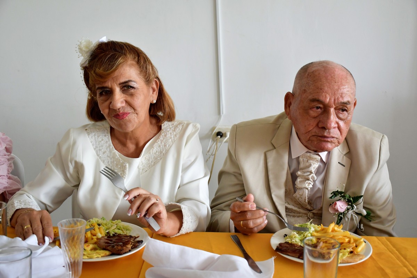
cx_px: 208
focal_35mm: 51
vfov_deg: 26.5
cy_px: 139
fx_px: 591
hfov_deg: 38.9
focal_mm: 34
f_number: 4.2
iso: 800
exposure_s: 1/160
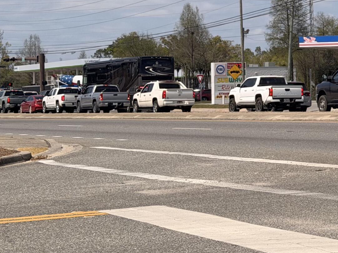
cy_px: 35
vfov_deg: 11.1
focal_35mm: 133
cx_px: 399
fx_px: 1299
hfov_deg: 14.4
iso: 64
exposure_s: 1/7874
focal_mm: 6.76
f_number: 1.78
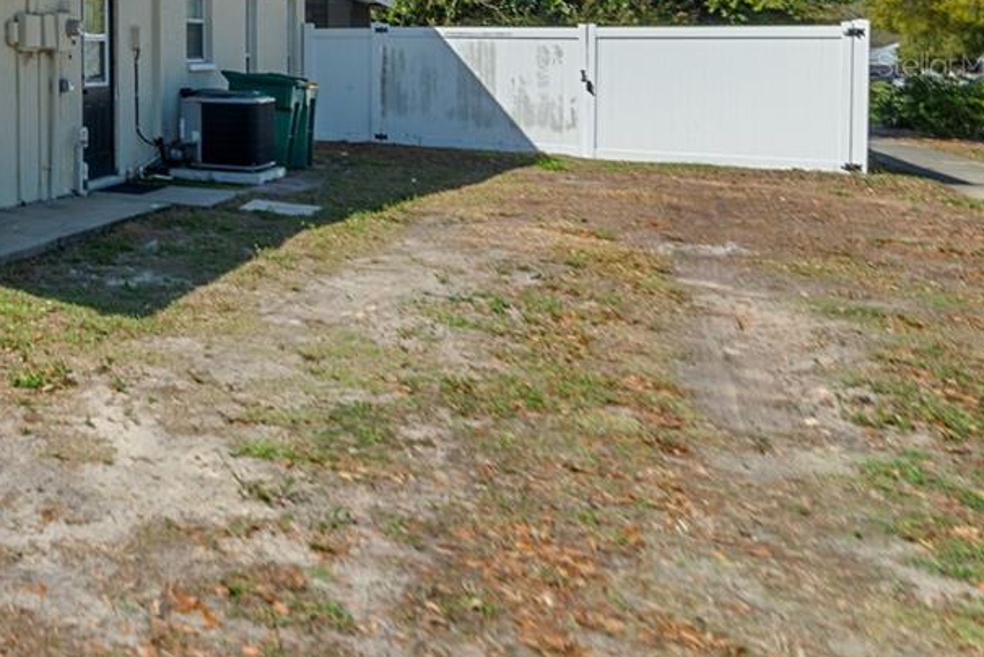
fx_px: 1012
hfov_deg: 35.9
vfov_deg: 34.0
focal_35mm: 37
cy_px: 64
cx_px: -280
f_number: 7.1
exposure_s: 1/320
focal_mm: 14
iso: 160
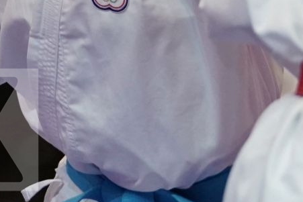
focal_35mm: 1069
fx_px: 9000
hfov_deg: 1.9
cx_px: -24
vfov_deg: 1.3
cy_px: -109
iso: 2500
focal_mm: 179
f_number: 2.8
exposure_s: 1/1000
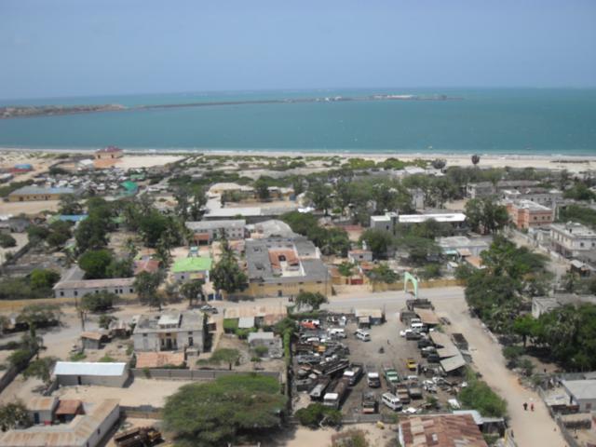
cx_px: 298
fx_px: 861
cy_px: 224
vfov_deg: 29.1
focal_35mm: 50
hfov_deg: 38.2
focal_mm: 8.8
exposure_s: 1/180
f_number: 11.1
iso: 100
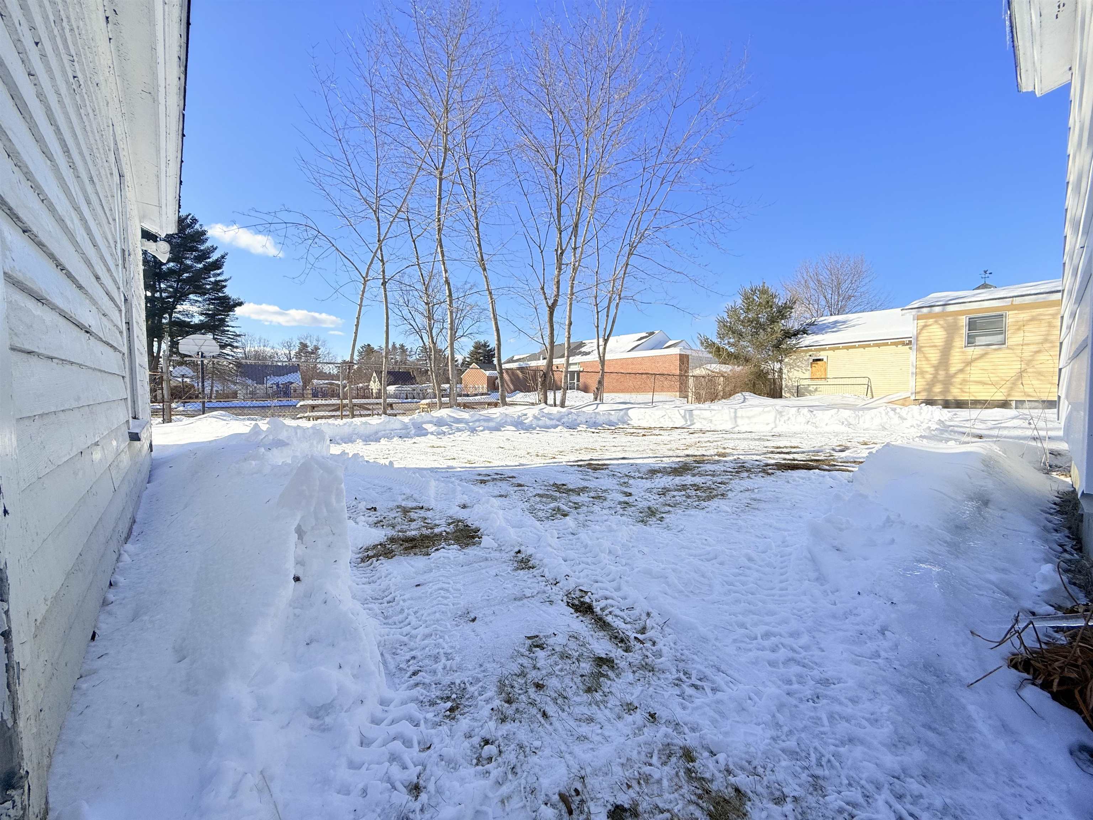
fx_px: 442
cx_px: 546
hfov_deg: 102.1
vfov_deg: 85.7
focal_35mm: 14
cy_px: 410
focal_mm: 2.22
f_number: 2.2
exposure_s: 1/3460
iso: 50
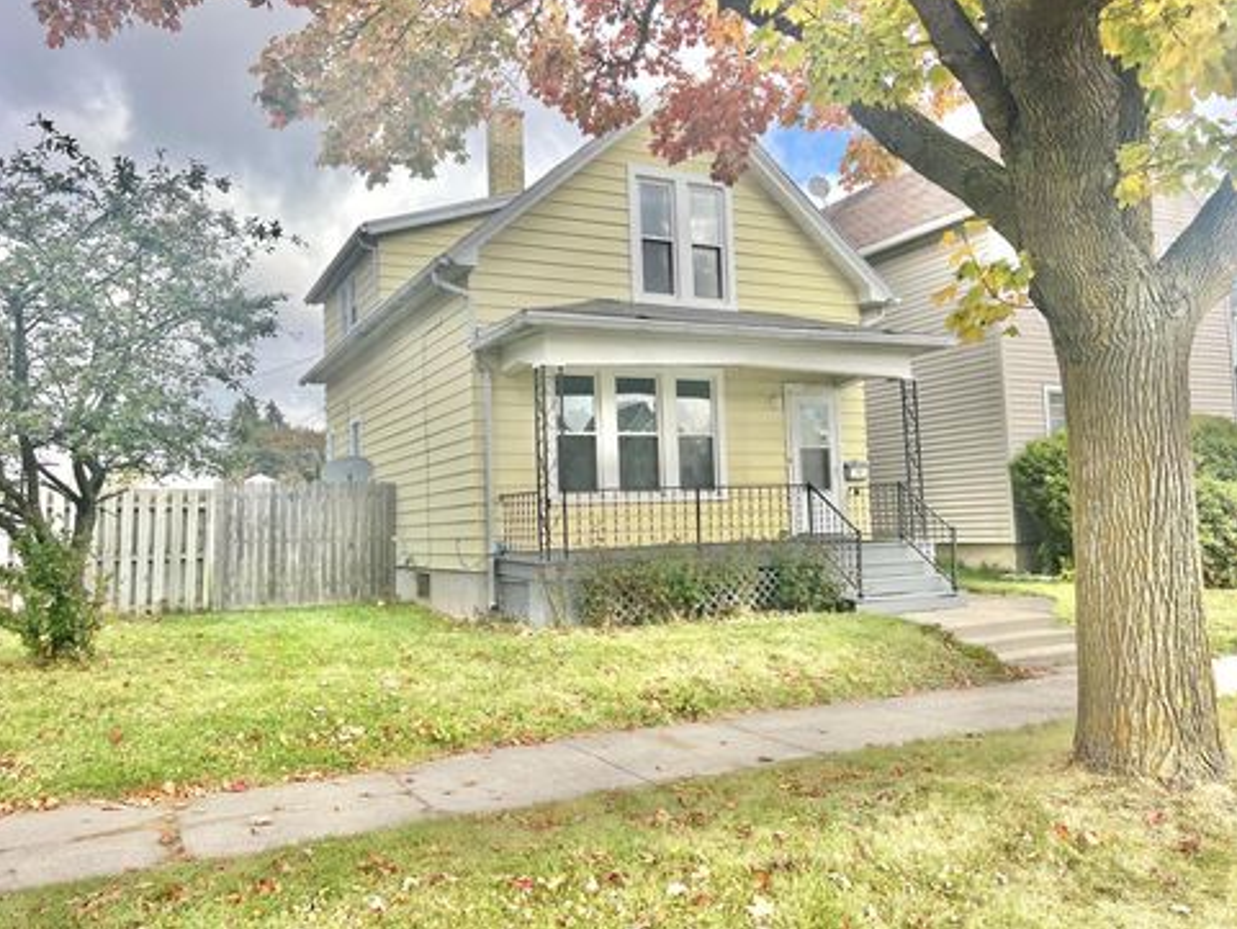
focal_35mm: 27
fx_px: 965
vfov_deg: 51.4
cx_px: 599
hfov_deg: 65.3
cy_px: 449
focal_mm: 5.7
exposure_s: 1/1575
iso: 50
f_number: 1.5
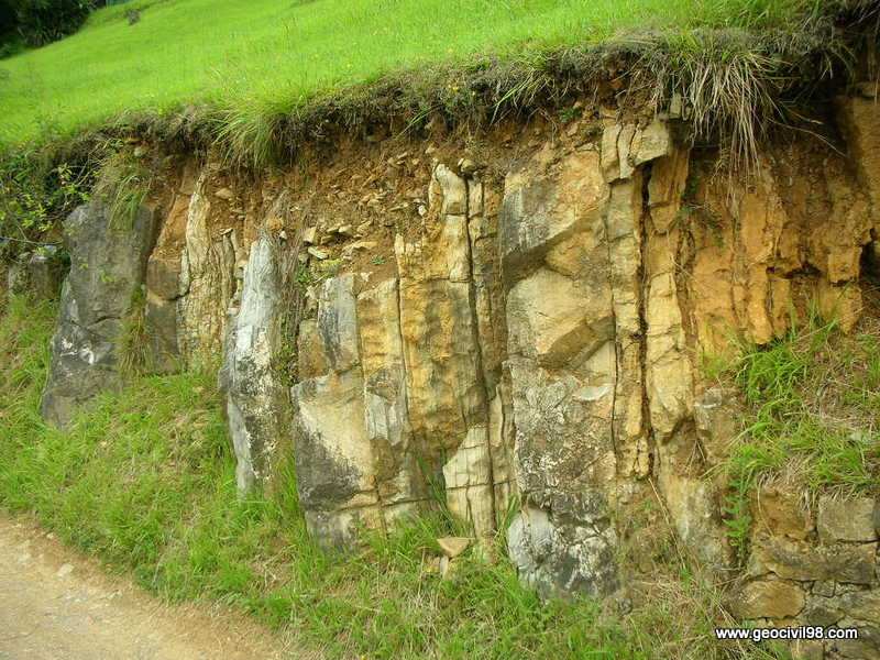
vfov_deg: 40.7
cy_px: 330
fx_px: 890
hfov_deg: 52.6
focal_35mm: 35
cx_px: 440
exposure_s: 1/202
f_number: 3
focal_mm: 5.8
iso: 50
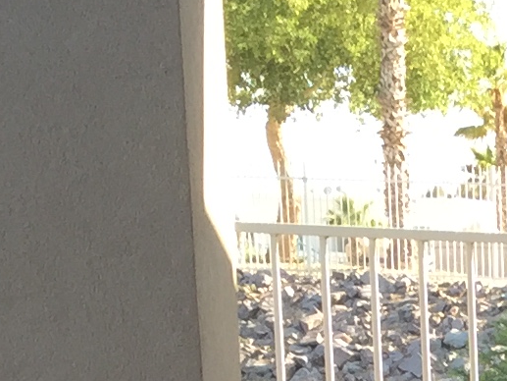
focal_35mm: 183
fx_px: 2681
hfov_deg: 9.7
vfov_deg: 7.4
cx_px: 1154
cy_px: 1003
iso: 32
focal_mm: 4.15
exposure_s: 1/244
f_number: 2.2
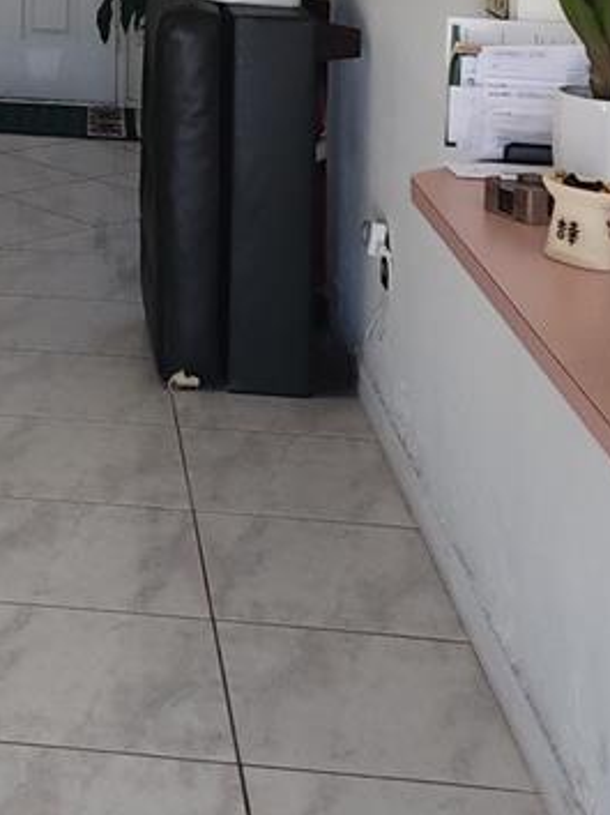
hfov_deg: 17.6
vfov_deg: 22.4
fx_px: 1835
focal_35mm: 78
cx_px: -203
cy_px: -251
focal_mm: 6.4
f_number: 1.8
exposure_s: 1/60
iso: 50
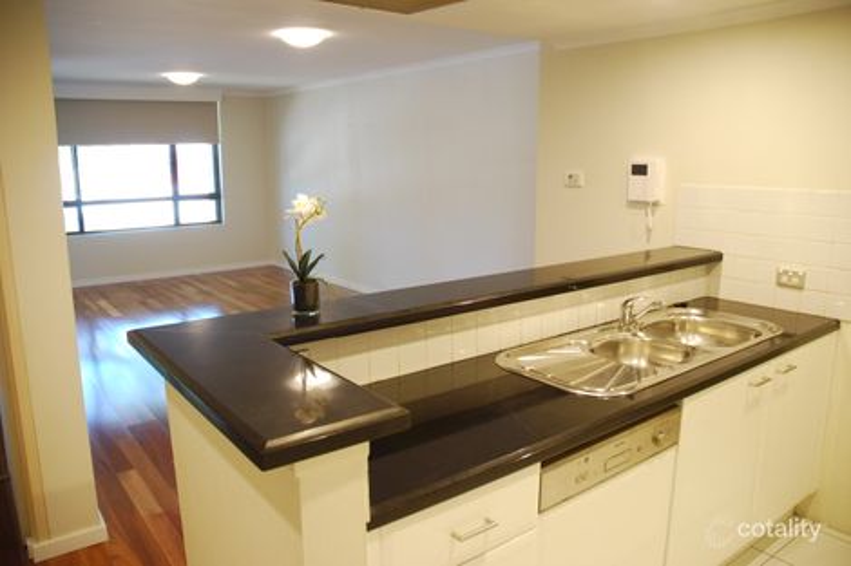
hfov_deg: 67.4
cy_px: 283
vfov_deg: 47.9
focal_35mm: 27
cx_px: 426
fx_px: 638
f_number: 3.5
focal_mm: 18
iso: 400
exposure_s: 1/25
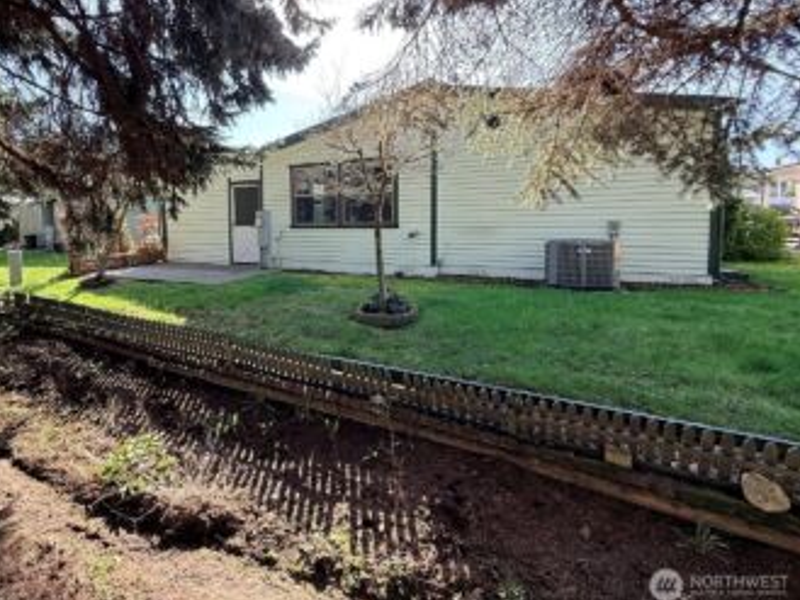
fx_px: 393
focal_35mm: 17
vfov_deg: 74.1
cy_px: 245
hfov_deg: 89.9
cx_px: 321
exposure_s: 1/238
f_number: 2.2
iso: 64
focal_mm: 2.22
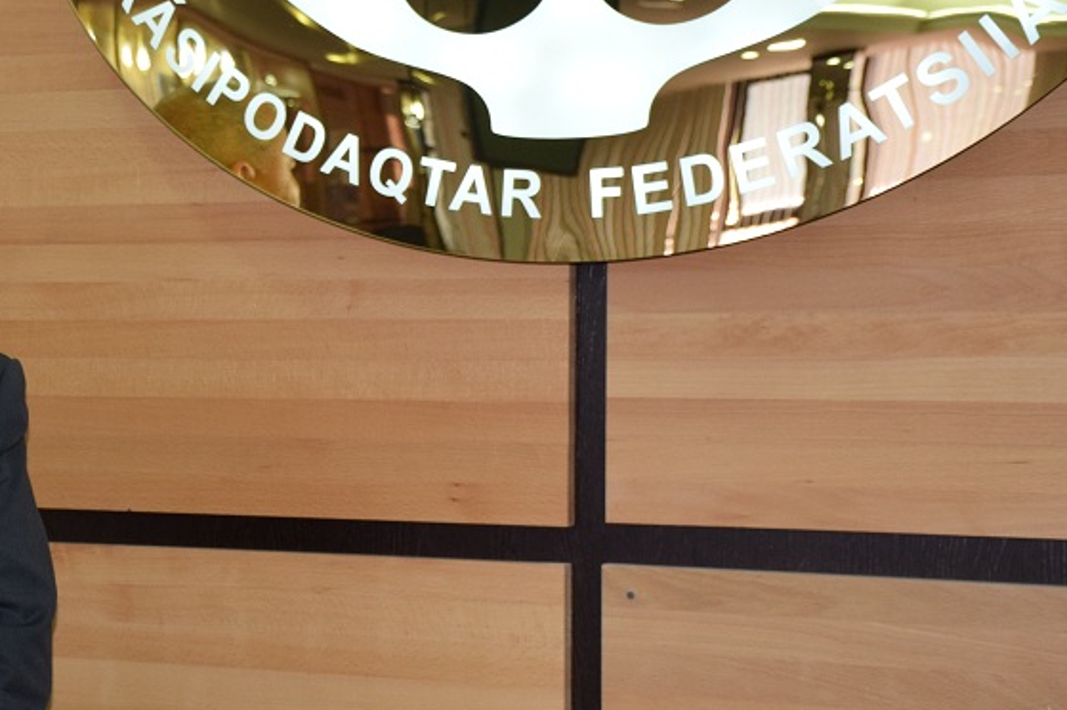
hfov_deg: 21.3
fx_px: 2781
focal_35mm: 94
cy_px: 389
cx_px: 139
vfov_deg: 14.5
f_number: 5.6
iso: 800
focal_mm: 35
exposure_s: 1/125
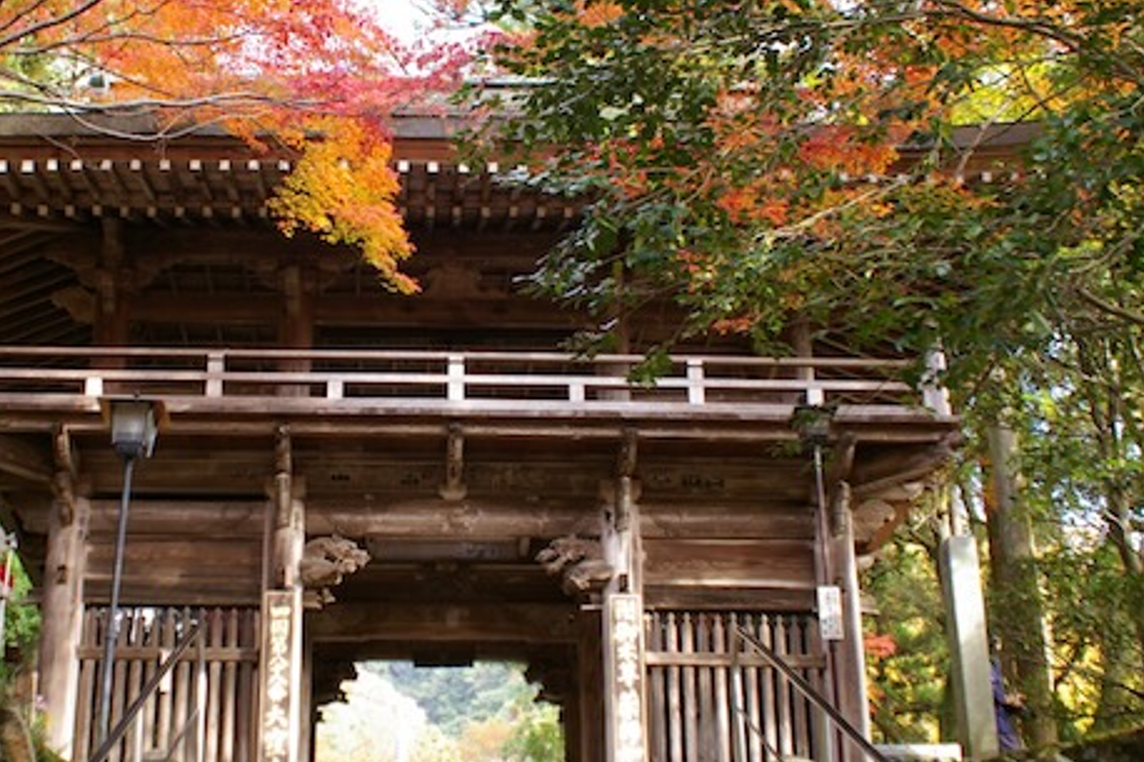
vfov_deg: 24.6
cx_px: 420
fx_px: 1747
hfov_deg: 36.0
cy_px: 398
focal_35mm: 55
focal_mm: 28
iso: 400
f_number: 4
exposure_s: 1/90
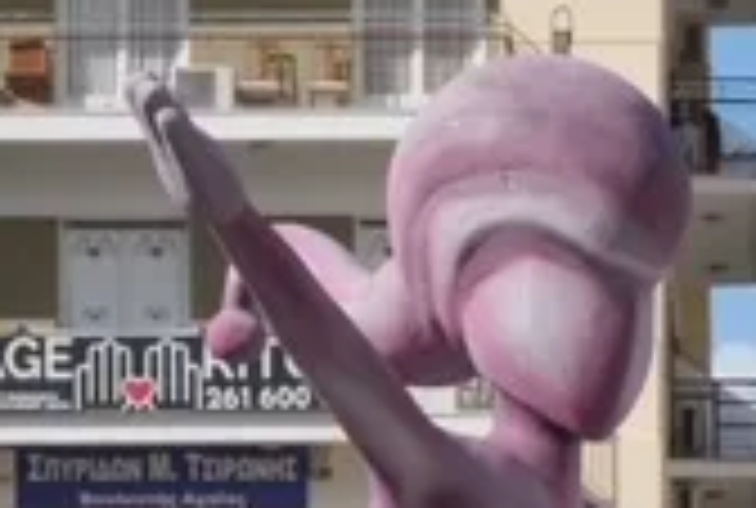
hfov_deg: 5.8
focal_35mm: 350
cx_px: 837
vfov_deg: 3.9
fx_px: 7370
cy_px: 940
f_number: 11
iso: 125
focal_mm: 92
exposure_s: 1/200
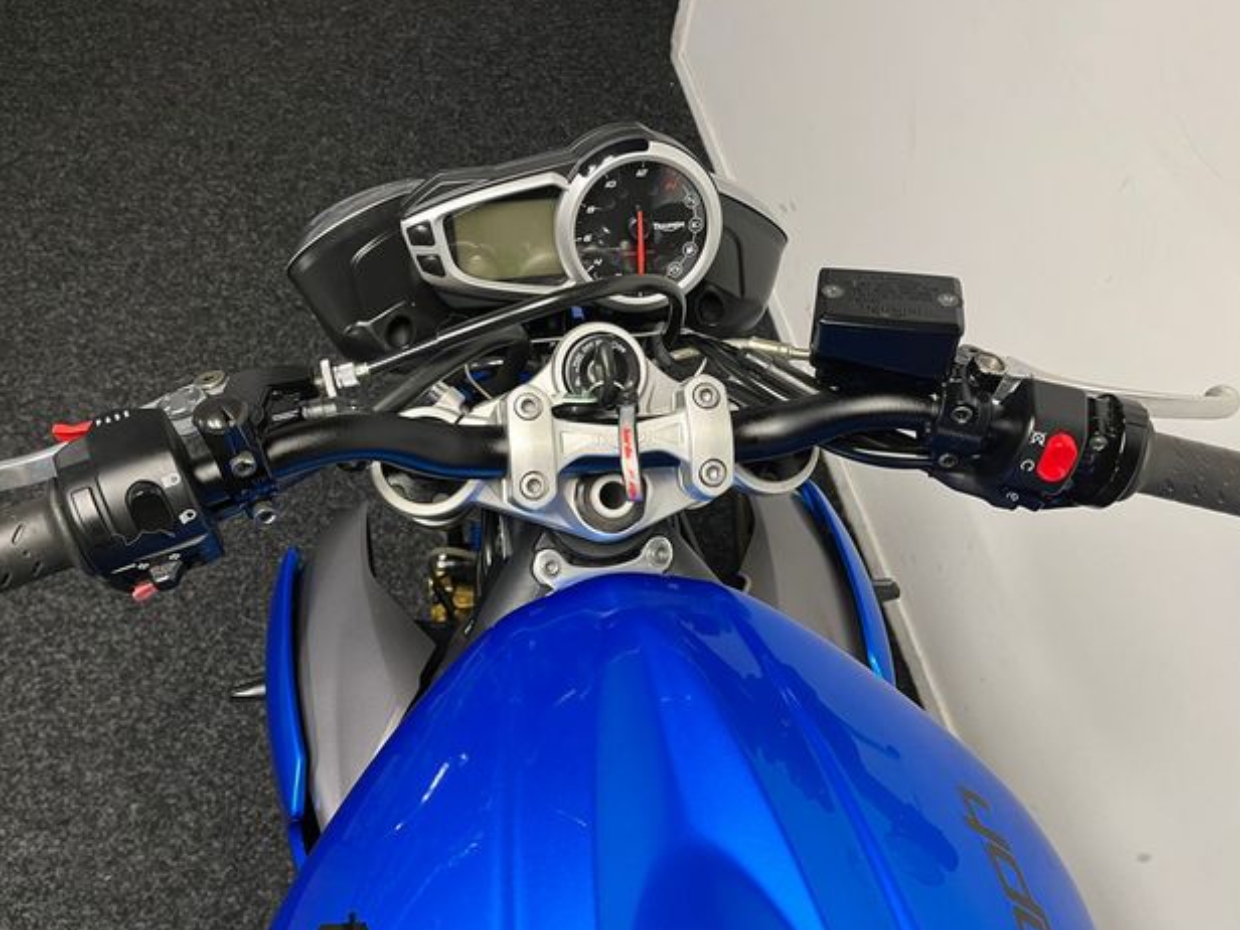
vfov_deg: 51.4
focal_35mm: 27
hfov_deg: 65.3
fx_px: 967
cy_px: 469
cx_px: 610
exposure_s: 1/50
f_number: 1.6
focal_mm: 5.1
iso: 160
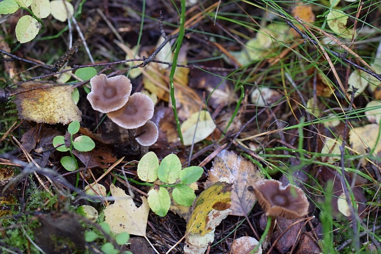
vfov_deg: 15.2
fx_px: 952
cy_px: 127
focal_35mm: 90
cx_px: 190
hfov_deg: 22.6
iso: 800
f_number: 3.2
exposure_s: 1/160
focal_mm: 60
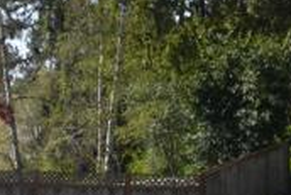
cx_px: 98
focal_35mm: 106
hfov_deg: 19.2
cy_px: 298
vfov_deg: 12.3
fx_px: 856
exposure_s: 1/80
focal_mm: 19
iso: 400
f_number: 25
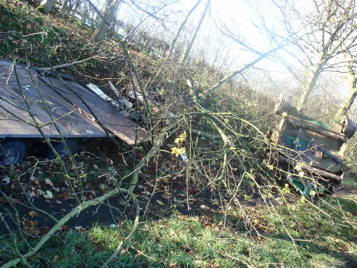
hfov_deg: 54.0
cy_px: 134
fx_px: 351
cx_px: 178
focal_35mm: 34
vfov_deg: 41.8
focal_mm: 6.1
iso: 64
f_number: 3.5
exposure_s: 1/40
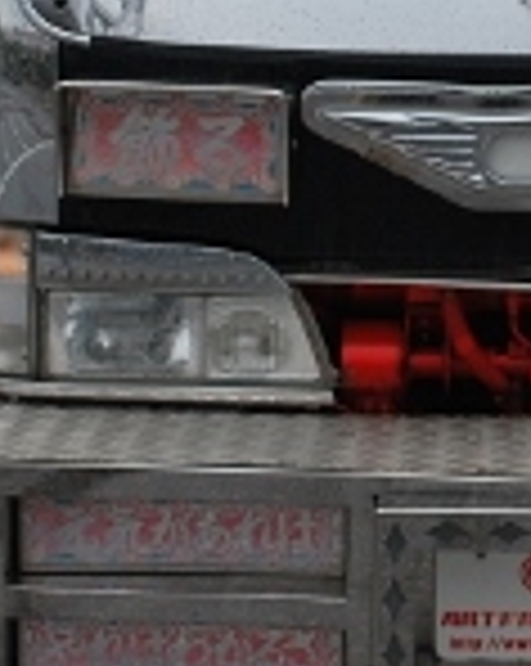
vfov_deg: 9.8
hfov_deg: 7.8
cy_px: -4
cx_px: 684
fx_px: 3839
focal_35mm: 195
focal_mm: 32
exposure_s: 1/160
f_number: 6.3
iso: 100
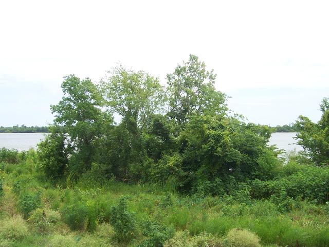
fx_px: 342
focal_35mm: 36
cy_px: 124
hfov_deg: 51.4
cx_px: 164
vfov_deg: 39.7
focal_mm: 6
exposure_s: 1/250
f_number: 4.8
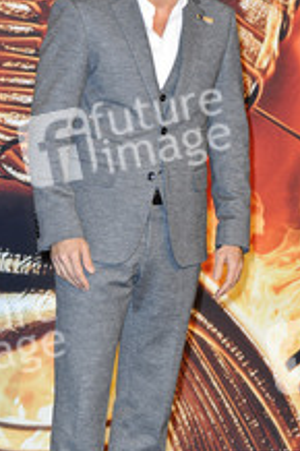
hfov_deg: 9.3
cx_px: 185
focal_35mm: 147
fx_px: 1840
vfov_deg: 14.0
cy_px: 242
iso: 800
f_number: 5
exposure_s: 1/200
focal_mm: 80
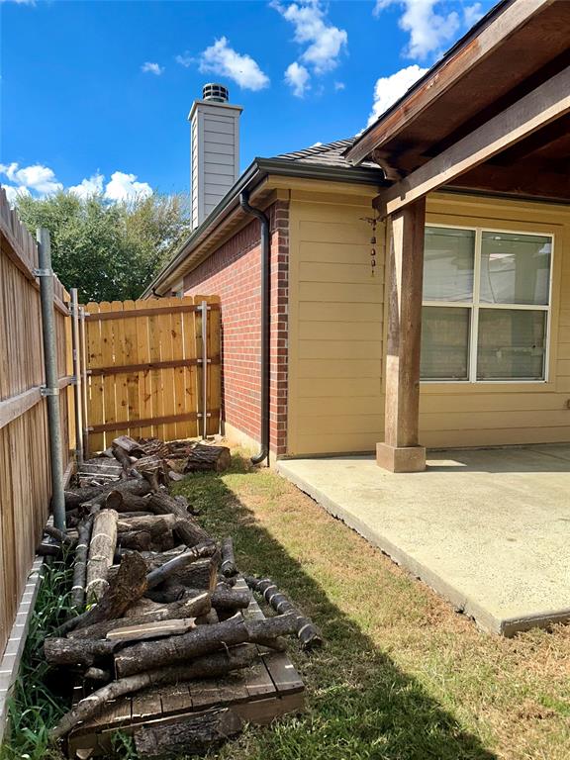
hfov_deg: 53.1
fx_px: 571
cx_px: 285
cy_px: 380
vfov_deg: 67.3
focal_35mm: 26
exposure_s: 1/3460
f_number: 1.5
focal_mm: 5.7
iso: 32
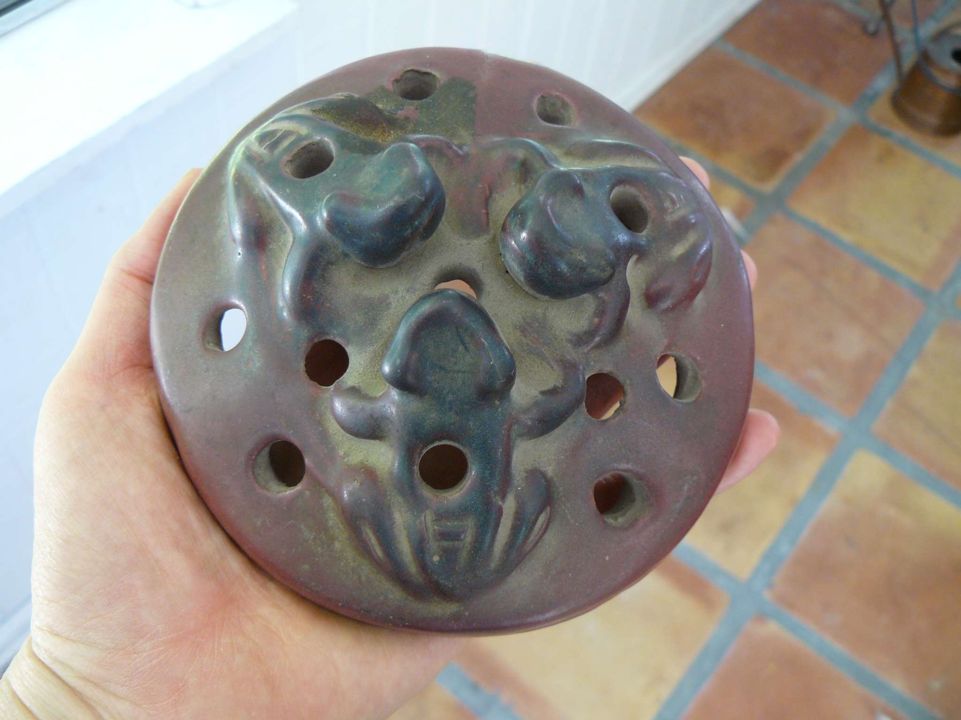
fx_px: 999
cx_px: 480
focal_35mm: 36
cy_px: 360
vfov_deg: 39.7
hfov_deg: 51.4
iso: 160
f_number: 2.8
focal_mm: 6
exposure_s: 1/30
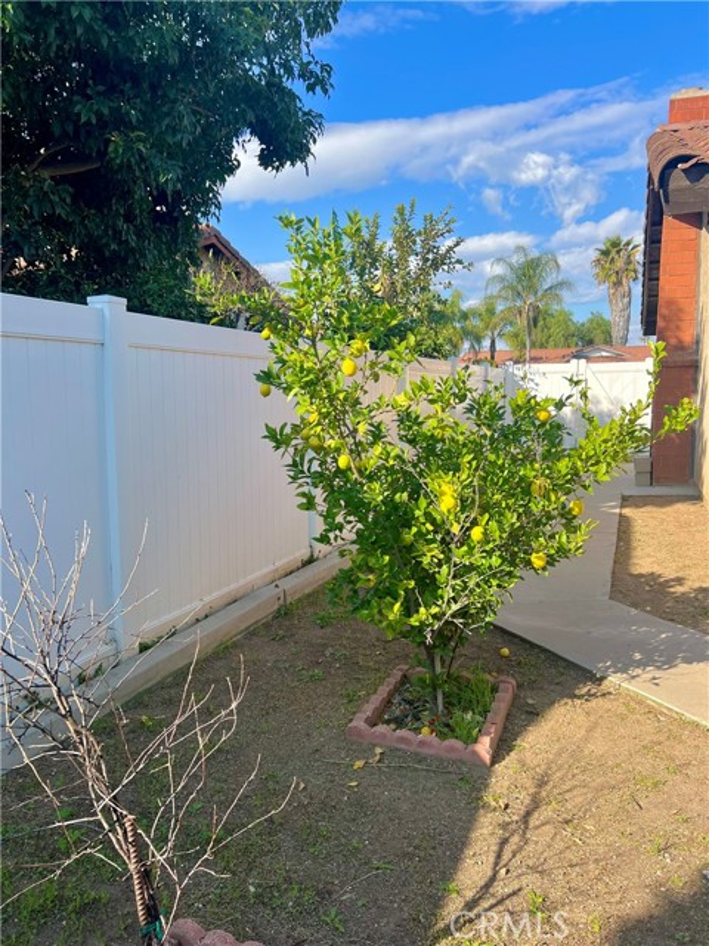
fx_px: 710
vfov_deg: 67.3
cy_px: 473
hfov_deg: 53.1
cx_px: 354
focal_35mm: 26
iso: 50
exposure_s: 1/2123
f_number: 1.5
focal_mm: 5.7
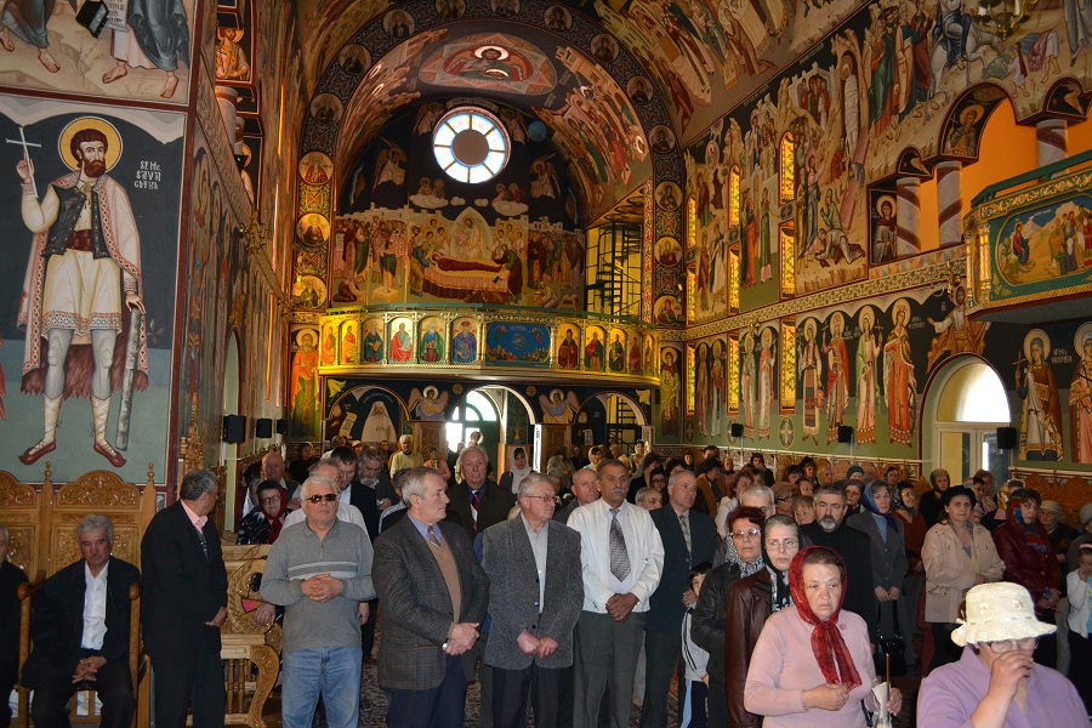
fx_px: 819
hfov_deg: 67.4
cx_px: 546
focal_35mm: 27
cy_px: 364
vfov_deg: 47.9
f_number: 3.5
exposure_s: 1/60
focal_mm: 18
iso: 2000
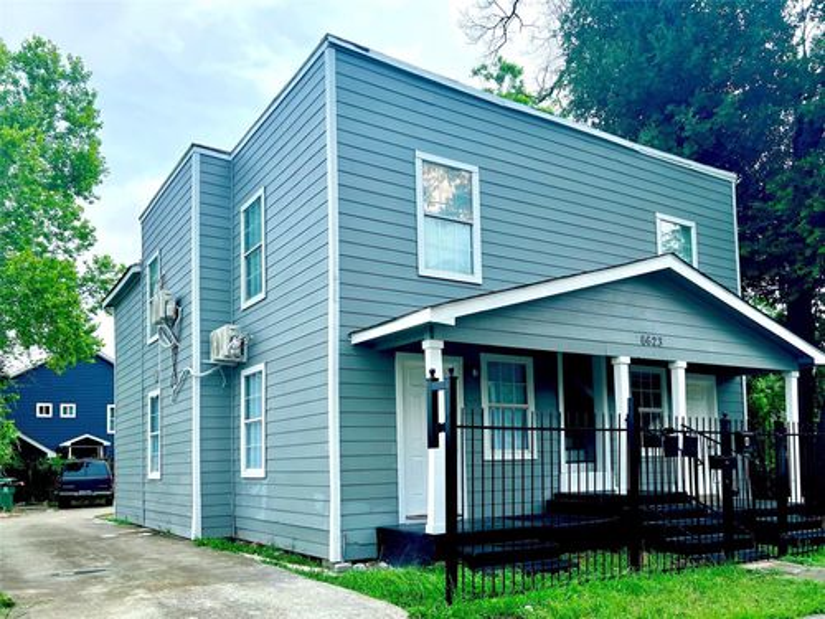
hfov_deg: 67.3
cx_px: 412
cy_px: 310
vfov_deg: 53.1
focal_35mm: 26
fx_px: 620
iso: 50
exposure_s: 1/2915
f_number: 1.5
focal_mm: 5.7
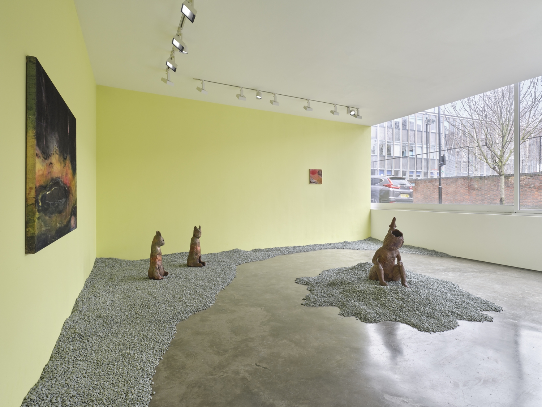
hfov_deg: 87.7
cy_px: 204
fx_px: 282
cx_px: 271
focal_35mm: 18
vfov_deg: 71.6
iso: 100
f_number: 11
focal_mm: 23
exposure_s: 1/8
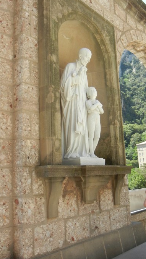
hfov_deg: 32.0
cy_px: 125
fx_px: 254
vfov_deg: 54.0
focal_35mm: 37
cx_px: 70
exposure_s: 1/472
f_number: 3.5
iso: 160
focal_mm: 5.4
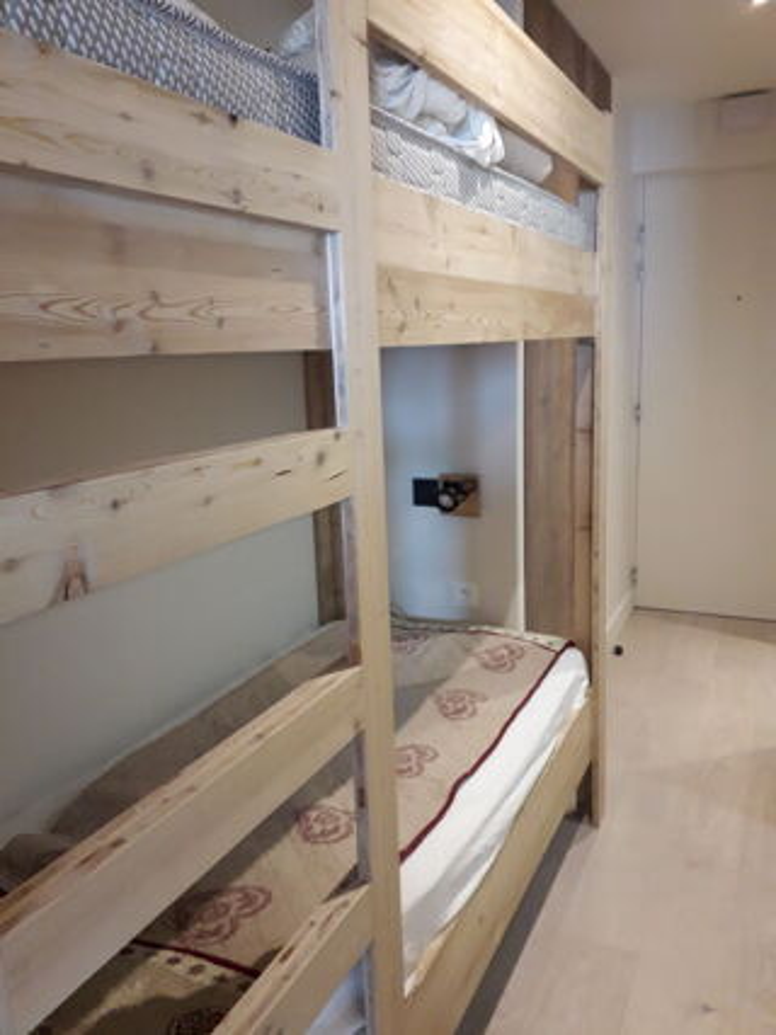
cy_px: 518
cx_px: 388
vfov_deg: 65.3
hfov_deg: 51.3
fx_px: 807
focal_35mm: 27
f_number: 1.9
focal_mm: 3.6
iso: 200
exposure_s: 1/50
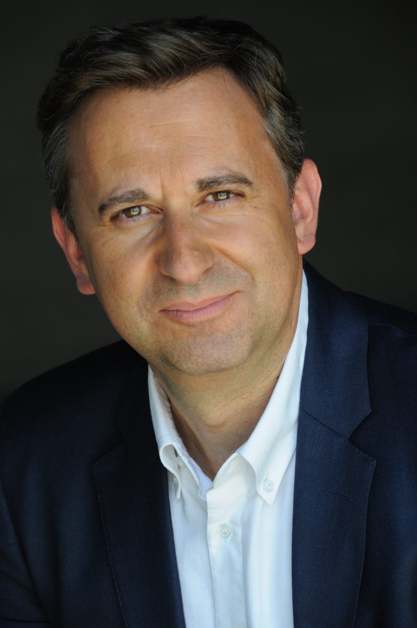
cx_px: 208
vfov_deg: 8.1
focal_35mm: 255
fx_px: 4443
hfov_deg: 5.4
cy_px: 314
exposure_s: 1/200
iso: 400
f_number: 7.1
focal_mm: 170
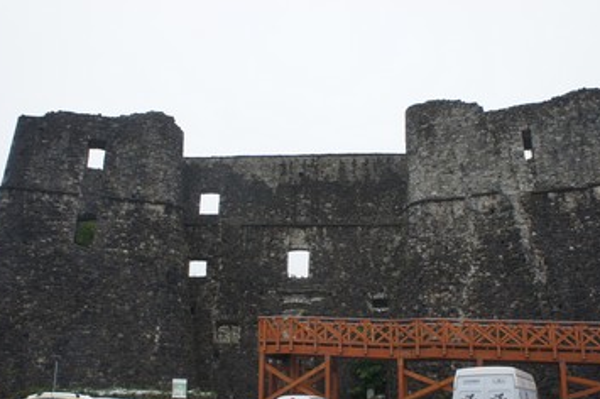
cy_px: 243
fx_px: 583
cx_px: 336
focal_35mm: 35
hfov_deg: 54.3
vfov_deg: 37.6
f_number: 7.1
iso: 200
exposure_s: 1/250
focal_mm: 18
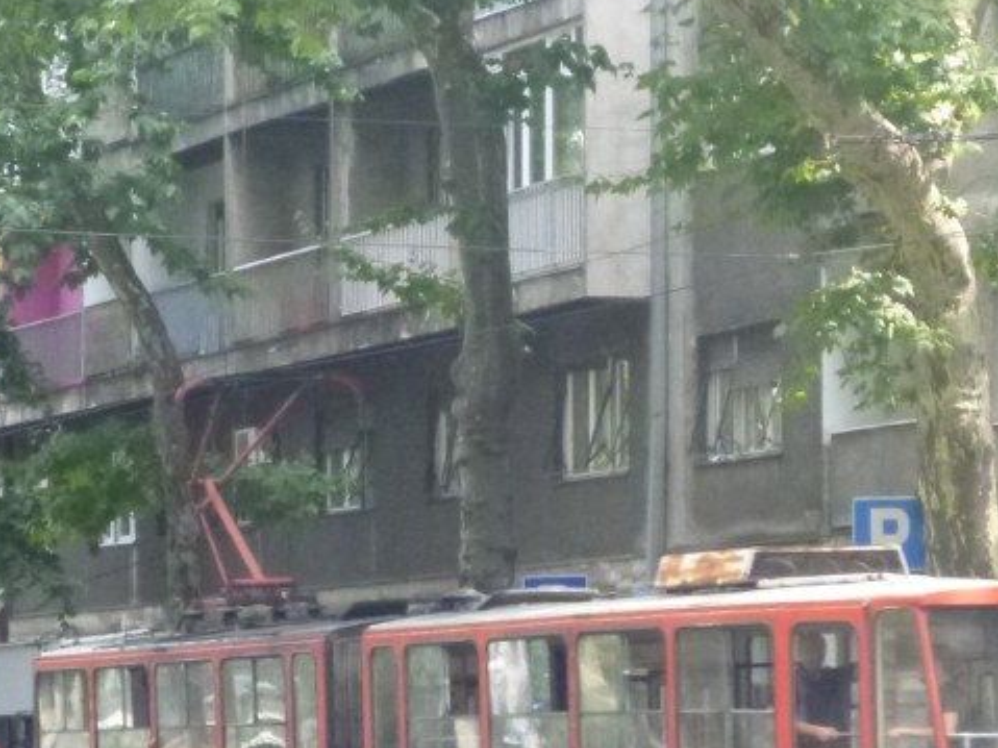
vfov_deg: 8.7
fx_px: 4929
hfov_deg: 11.6
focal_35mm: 171
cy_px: 533
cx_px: 440
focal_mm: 14.3
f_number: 5.6
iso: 800
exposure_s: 1/160
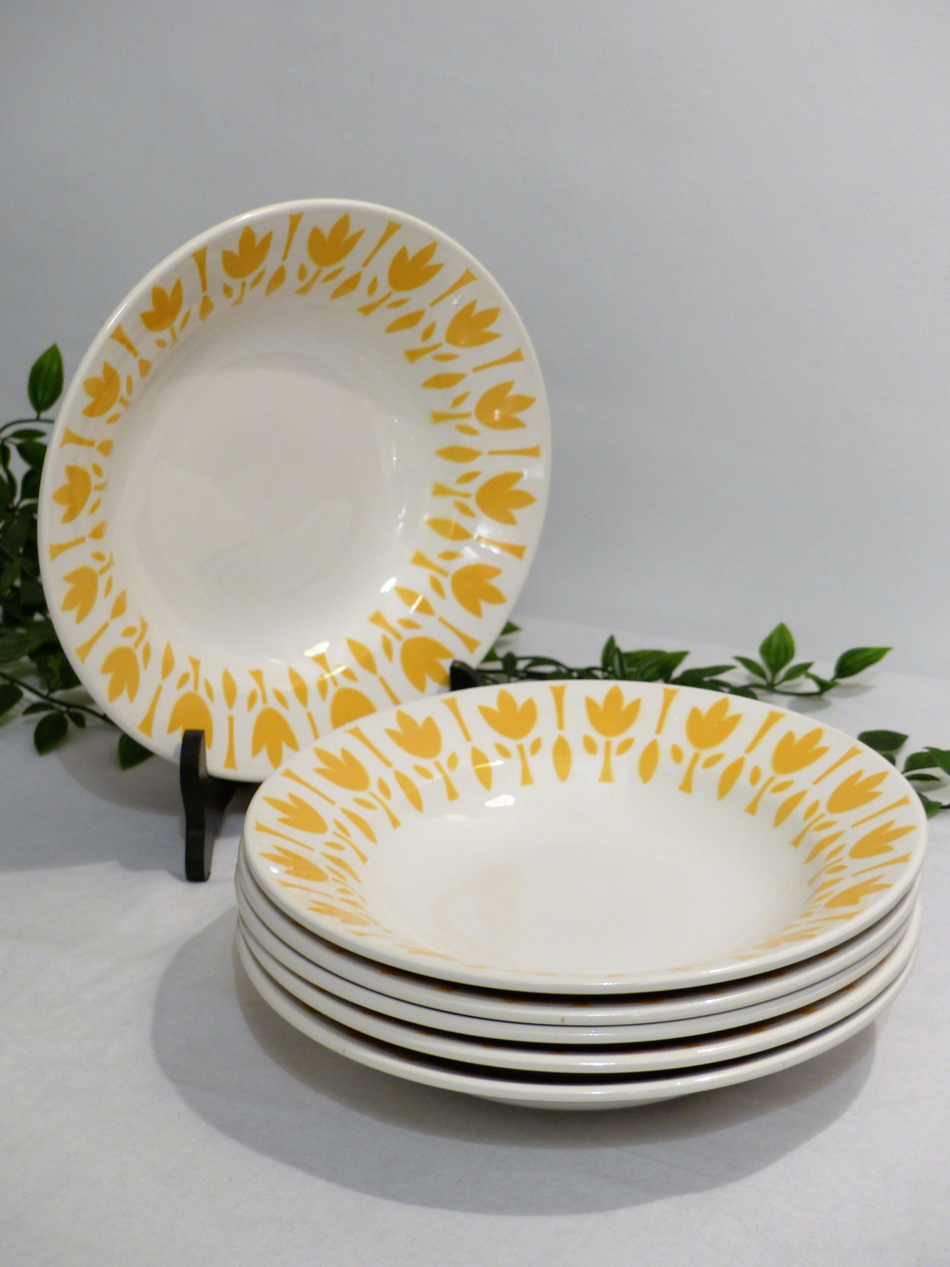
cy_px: 634
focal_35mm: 69
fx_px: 2525
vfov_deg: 28.2
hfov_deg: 21.3
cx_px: 475
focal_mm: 12.5
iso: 100
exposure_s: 1/8
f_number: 2.8
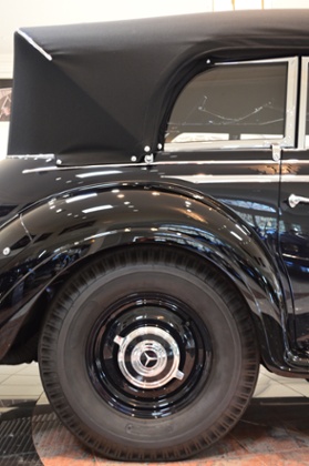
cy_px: 233
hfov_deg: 31.8
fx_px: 542
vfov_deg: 46.4
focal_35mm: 42
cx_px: 154
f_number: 4.5
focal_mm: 28
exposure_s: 1/20
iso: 800
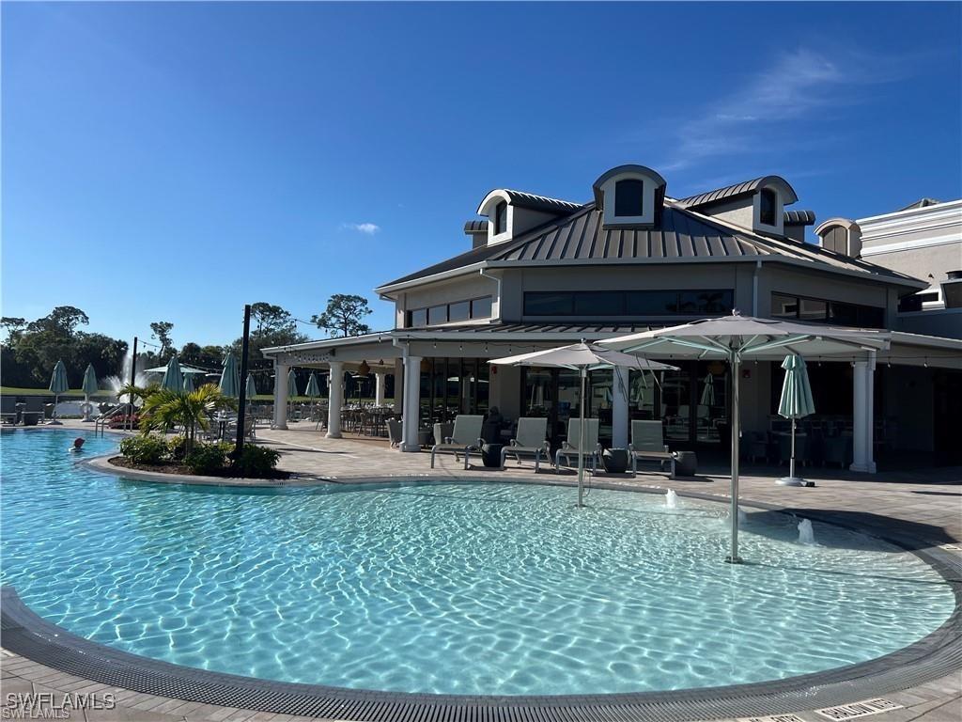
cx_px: 481
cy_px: 361
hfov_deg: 67.3
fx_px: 723
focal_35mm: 26
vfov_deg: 53.1
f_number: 1.5
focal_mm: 5.7
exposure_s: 1/6579
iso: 50
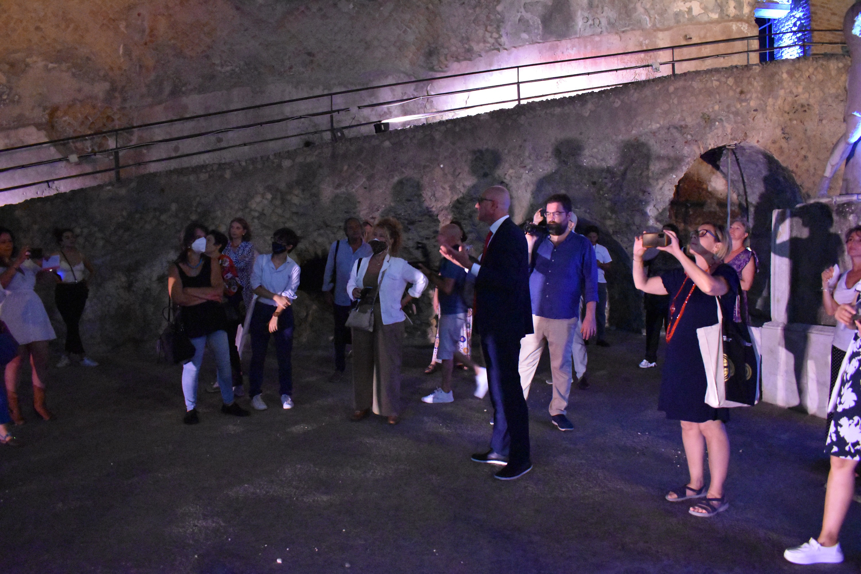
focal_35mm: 27
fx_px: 646
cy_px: 287
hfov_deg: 67.4
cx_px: 430
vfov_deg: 47.9
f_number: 3.5
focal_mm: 18
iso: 12800
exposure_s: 1/30
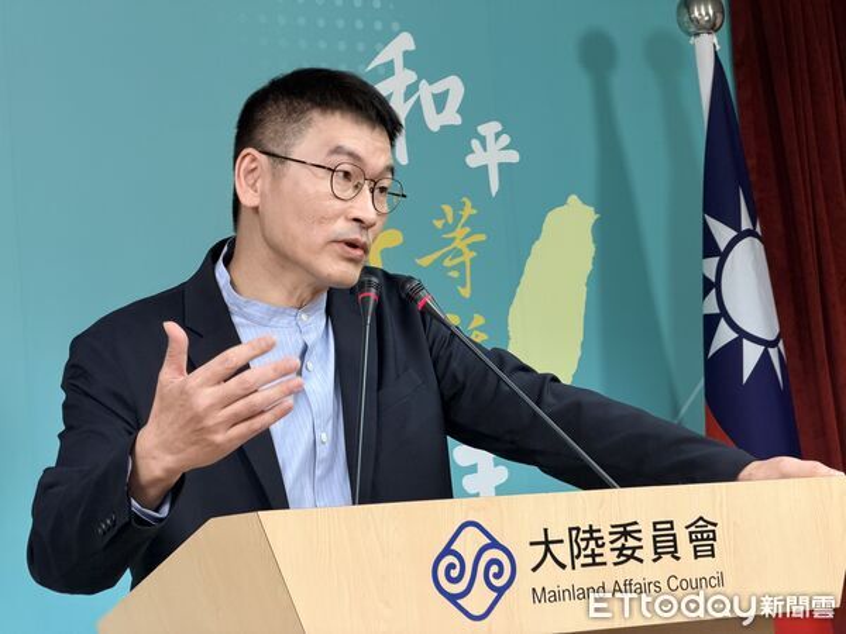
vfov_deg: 14.8
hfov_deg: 19.6
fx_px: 2444
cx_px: 423
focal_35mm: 100
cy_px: 317
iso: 320
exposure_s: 1/120
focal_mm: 16.89
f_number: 2.8
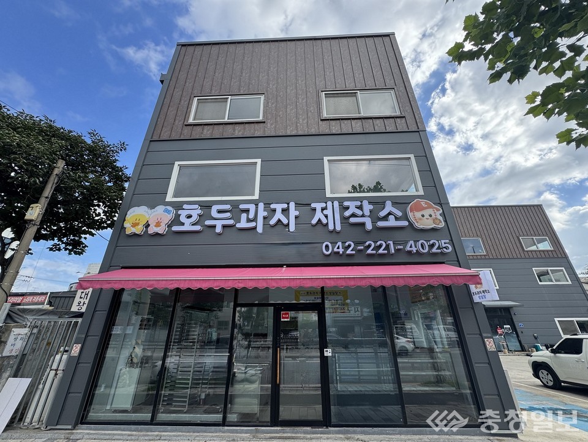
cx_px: 294
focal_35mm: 14
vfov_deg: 85.7
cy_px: 221
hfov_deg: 102.0
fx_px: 238
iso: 40
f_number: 2.2
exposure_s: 1/498
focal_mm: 2.22
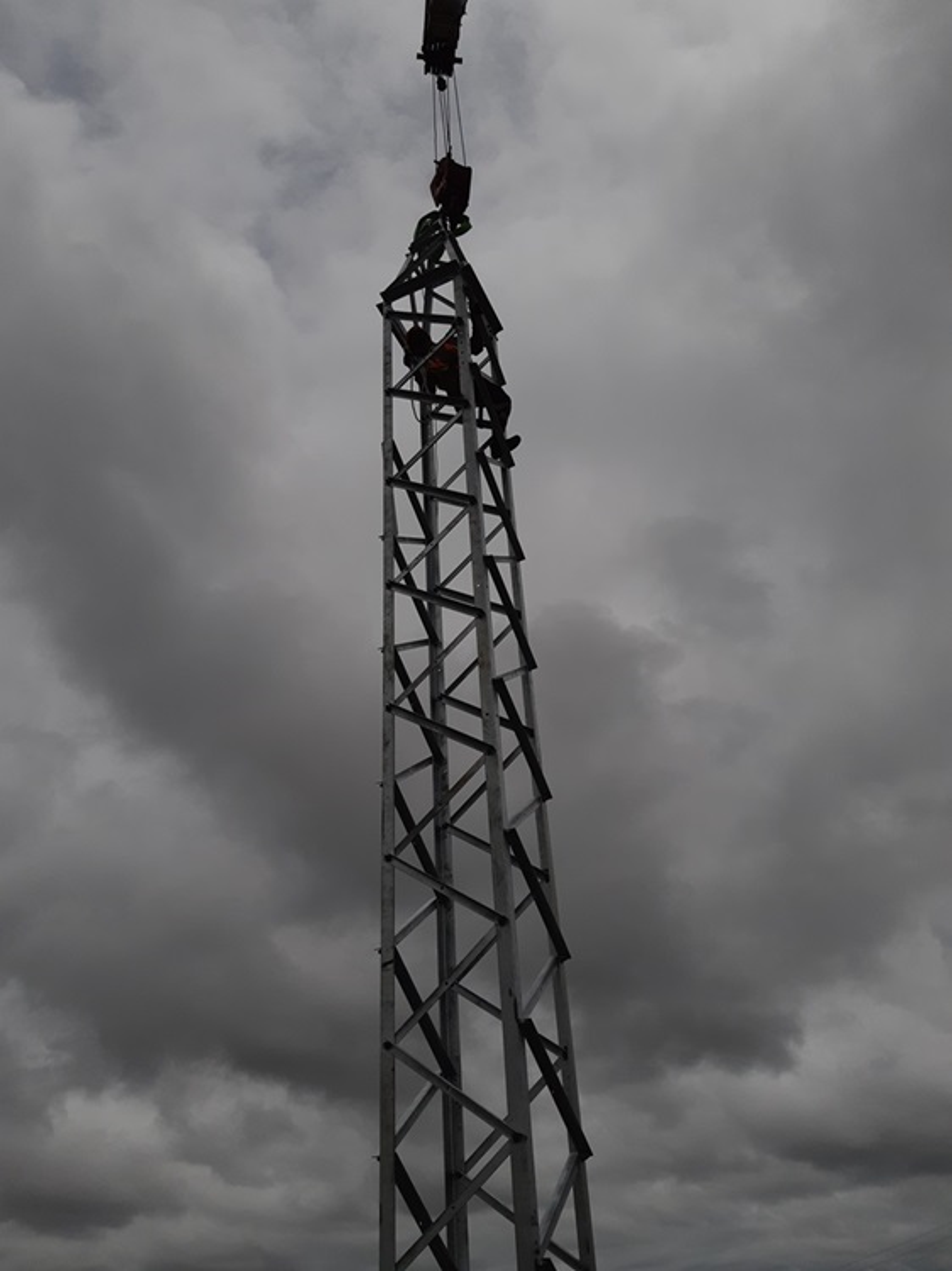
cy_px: 636
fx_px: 954
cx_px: 476
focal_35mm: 26
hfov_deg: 53.0
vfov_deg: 67.3
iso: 40
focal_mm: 3.93
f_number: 1.7
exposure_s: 1/16129
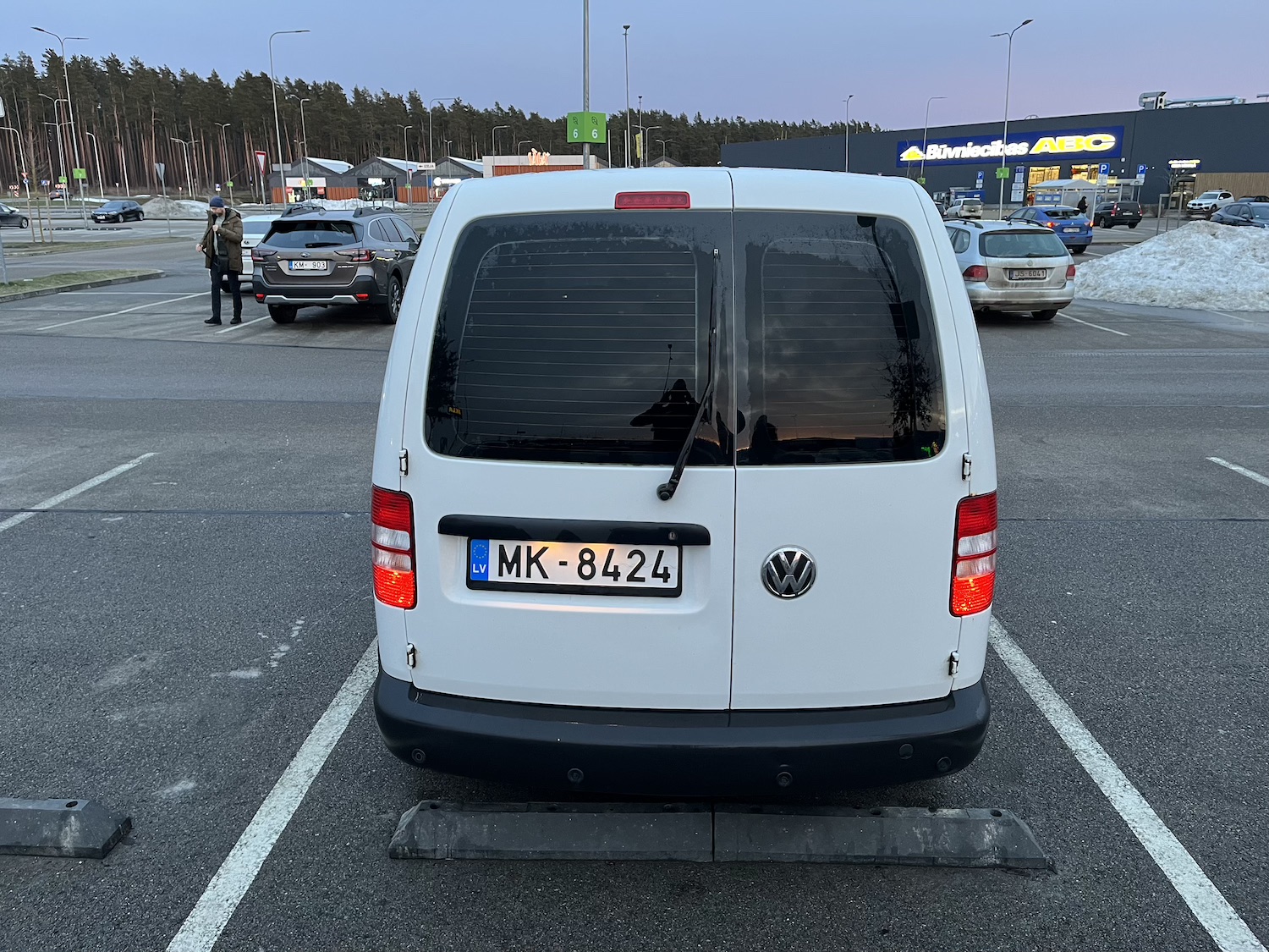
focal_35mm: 26
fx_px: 953
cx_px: 634
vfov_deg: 53.1
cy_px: 476
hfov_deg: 67.3
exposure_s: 1/50
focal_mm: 5.1
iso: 160
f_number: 1.6
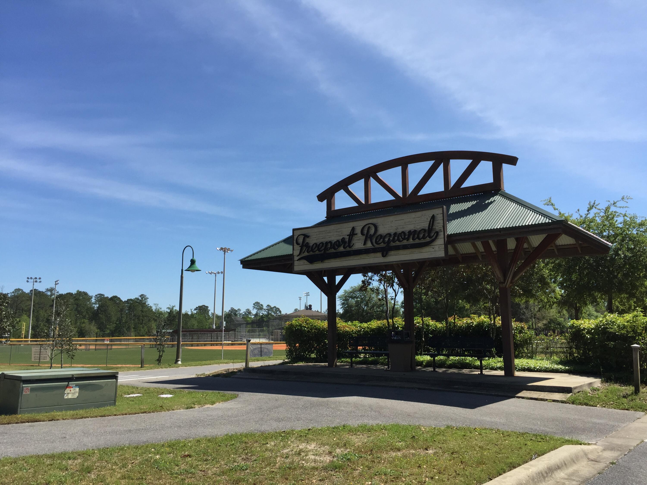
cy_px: 242
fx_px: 542
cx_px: 324
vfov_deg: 48.2
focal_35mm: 29
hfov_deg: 61.7
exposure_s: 1/1980
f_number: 2.2
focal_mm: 4.15
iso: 32
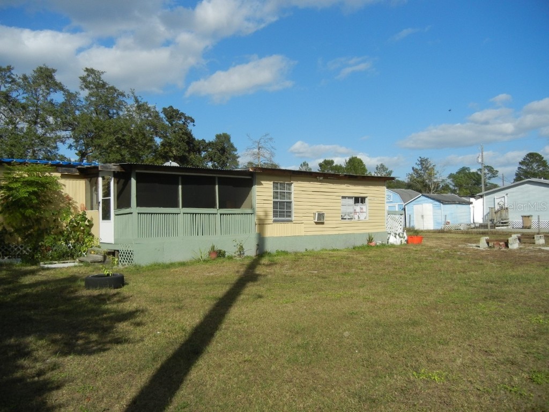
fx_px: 476
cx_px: 274
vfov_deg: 46.8
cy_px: 206
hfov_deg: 60.0
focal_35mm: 30
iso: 160
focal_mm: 5.4
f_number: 7
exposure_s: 1/680
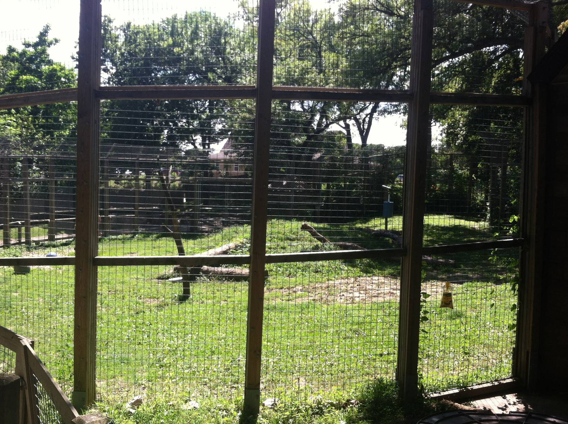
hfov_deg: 51.4
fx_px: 590
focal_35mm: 36
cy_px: 214
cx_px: 277
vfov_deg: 39.6
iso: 80
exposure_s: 1/361
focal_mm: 3.85
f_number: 2.8
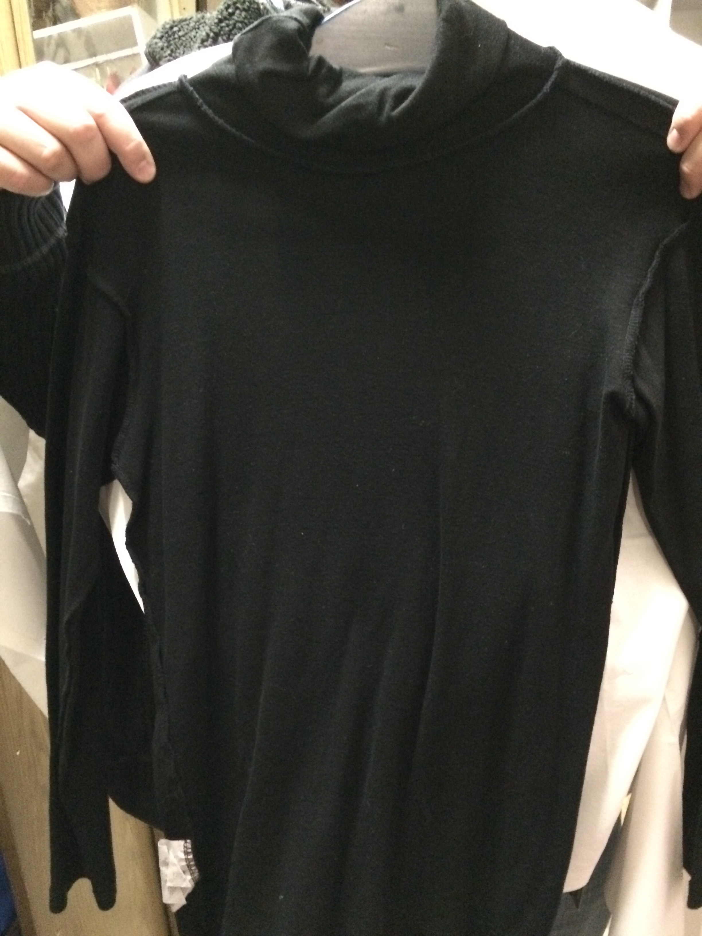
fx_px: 784
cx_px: 351
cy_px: 468
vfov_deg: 61.7
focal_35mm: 29
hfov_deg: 48.2
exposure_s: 1/17
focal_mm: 4.15
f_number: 2.2
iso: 2000
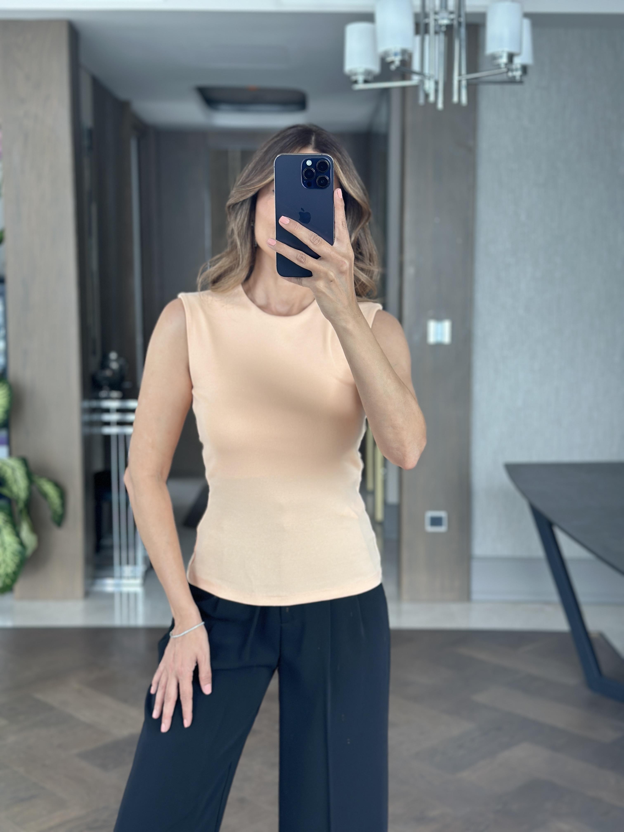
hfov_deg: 30.3
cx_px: 312
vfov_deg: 39.7
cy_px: 416
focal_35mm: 48
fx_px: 1154
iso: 125
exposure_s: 1/82
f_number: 1.78
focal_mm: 6.86
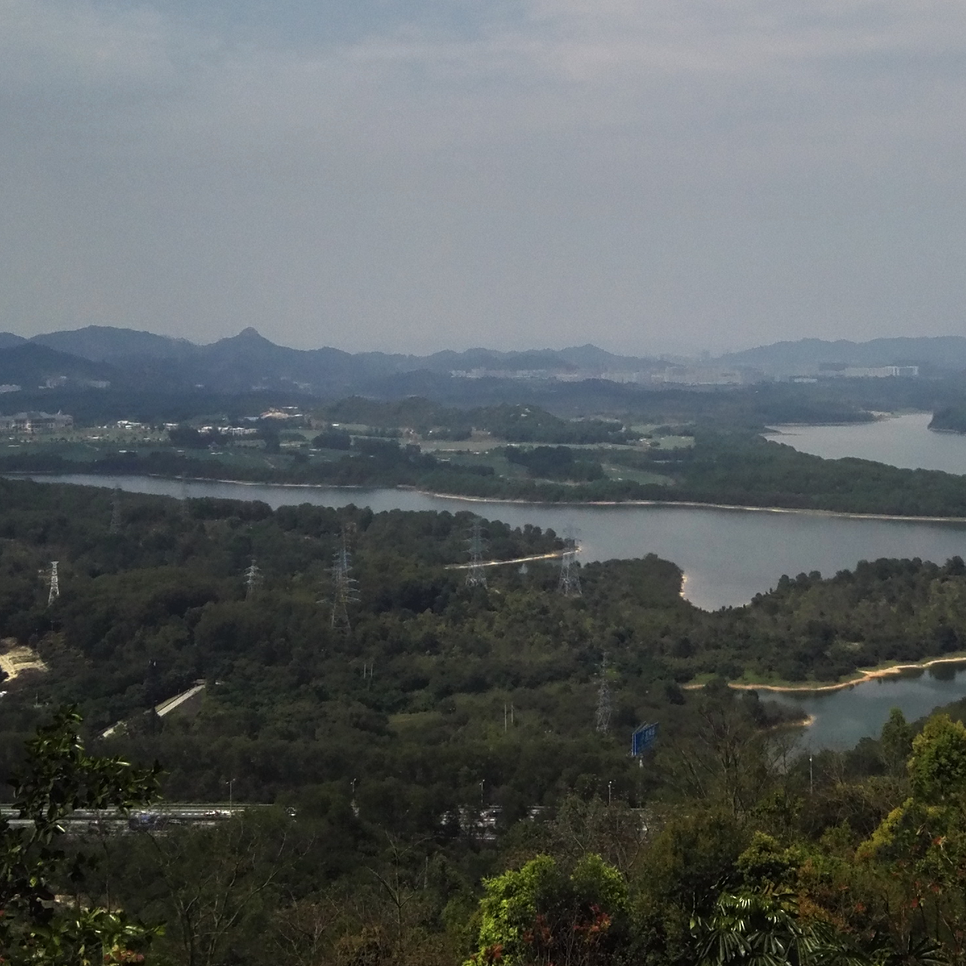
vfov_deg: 29.6
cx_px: 673
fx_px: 1800
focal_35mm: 57
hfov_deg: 29.8
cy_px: 260
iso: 100
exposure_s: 1/6289
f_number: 2
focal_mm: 3.8
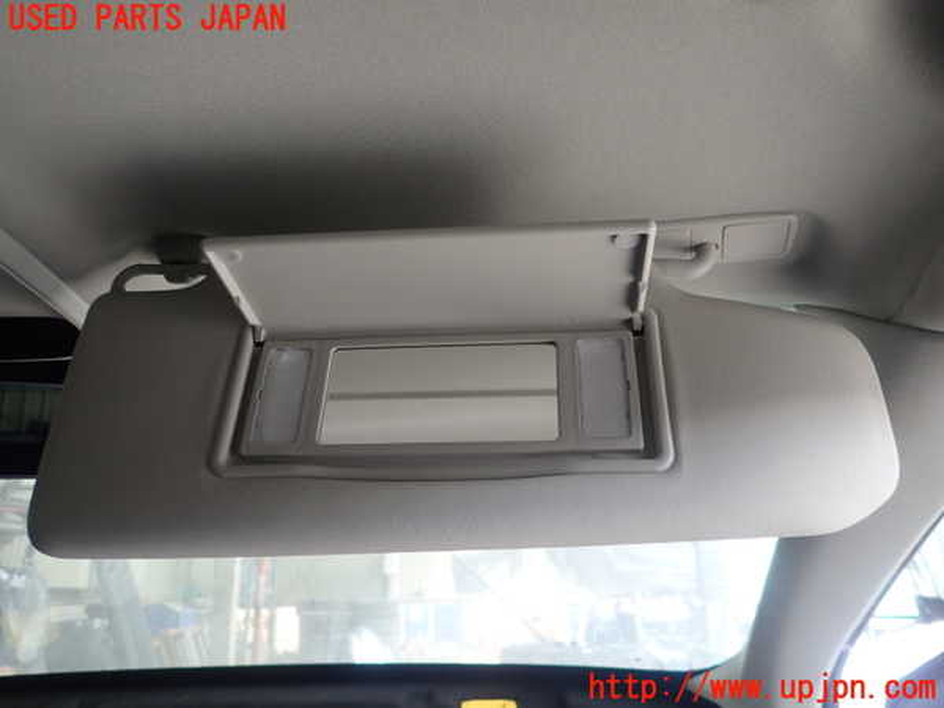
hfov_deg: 69.4
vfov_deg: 54.9
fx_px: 682
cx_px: 472
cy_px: 354
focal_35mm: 25
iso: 200
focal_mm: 4.5
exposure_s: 1/30
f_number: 2
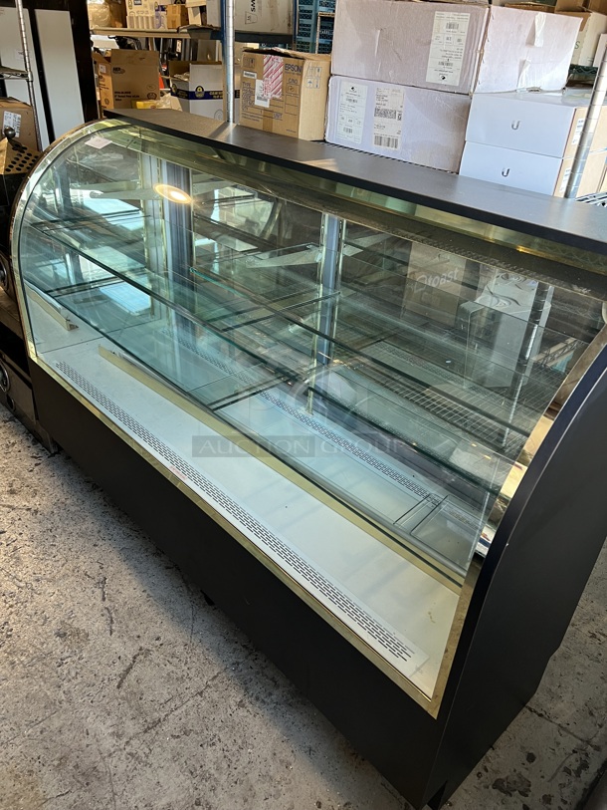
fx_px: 608
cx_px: 304
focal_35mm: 26
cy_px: 405
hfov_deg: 53.1
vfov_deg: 67.3
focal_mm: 5.7
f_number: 1.5
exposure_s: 1/60
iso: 125
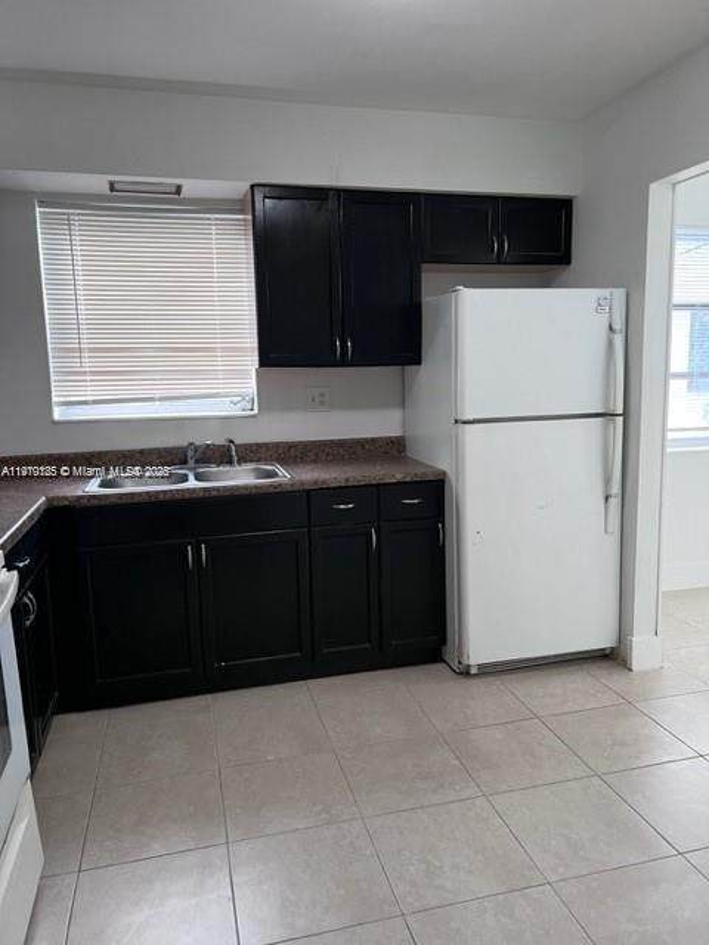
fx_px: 710
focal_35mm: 26
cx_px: 354
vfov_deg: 67.3
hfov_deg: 53.1
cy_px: 472
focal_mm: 5.7
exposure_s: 1/60
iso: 80
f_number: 1.5
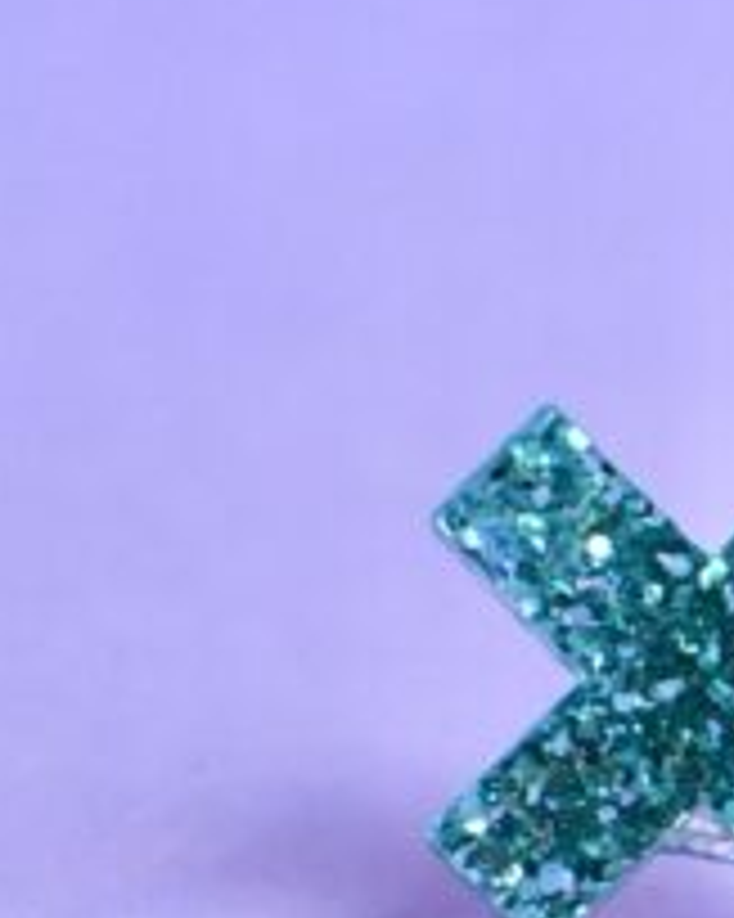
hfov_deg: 6.6
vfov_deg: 8.3
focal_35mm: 233
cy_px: 898
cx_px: 1076
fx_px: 6332
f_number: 5
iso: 1600
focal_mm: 35
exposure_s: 1/1000
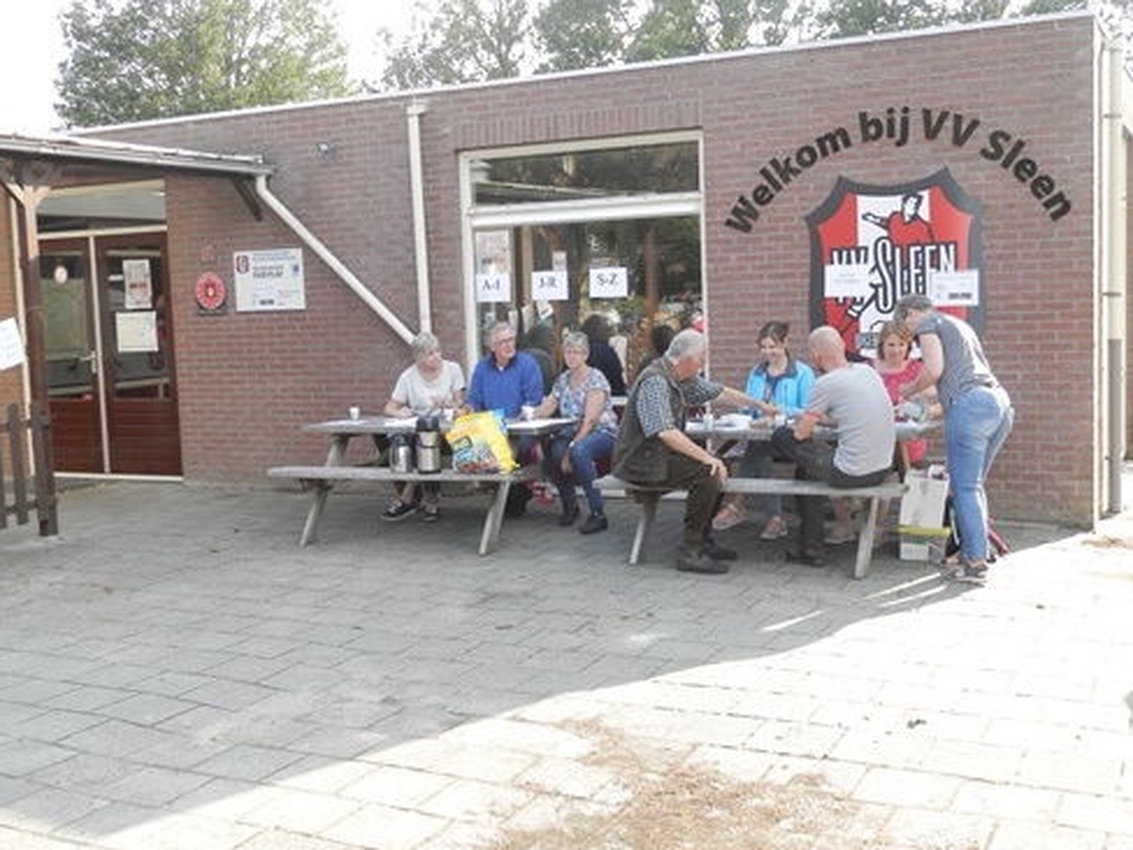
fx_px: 1342
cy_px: 431
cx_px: 555
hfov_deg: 45.8
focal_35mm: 41
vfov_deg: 35.1
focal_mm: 7.2
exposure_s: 1/100
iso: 80
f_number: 3.5
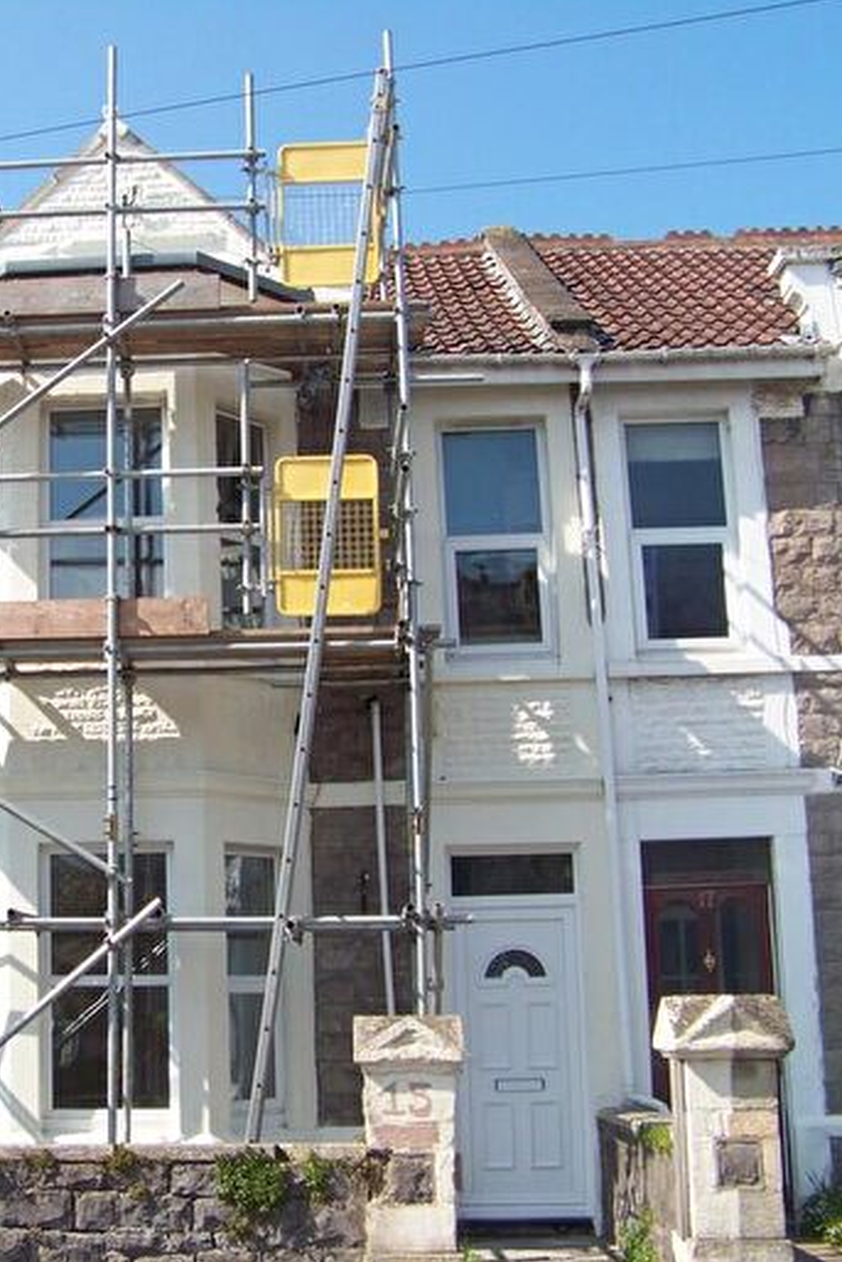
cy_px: 635
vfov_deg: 38.9
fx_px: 1788
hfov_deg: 25.8
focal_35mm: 51
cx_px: 113
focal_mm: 5.85
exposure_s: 1/640
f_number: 3.2
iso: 64
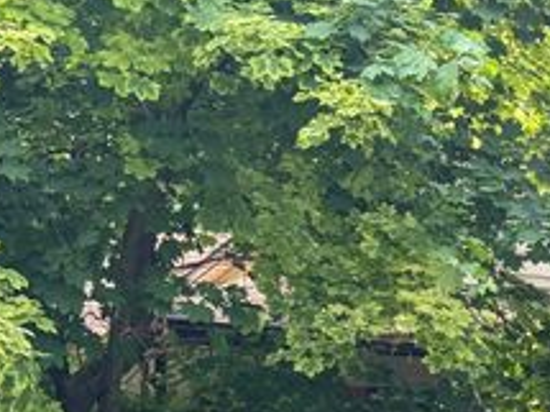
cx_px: 732
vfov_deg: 10.9
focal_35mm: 134
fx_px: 2128
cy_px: 481
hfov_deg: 14.1
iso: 64
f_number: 1.78
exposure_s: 1/415
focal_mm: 6.76
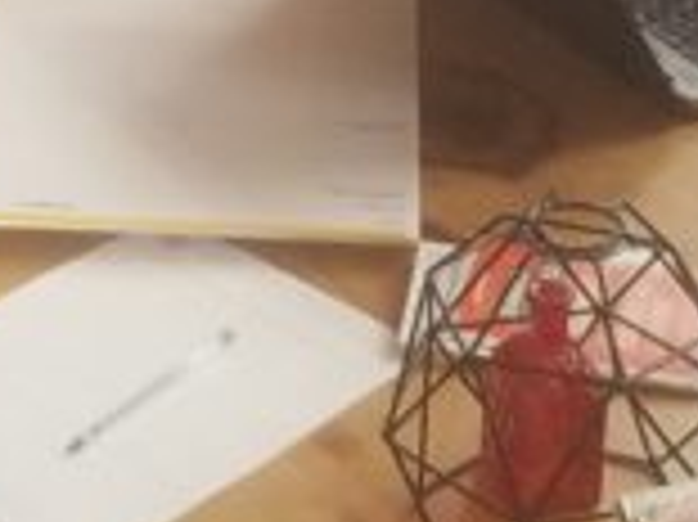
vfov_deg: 8.2
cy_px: -526
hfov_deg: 11.5
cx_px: 297
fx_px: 3466
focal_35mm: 172
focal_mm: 4.25
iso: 200
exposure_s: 1/50
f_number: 1.7
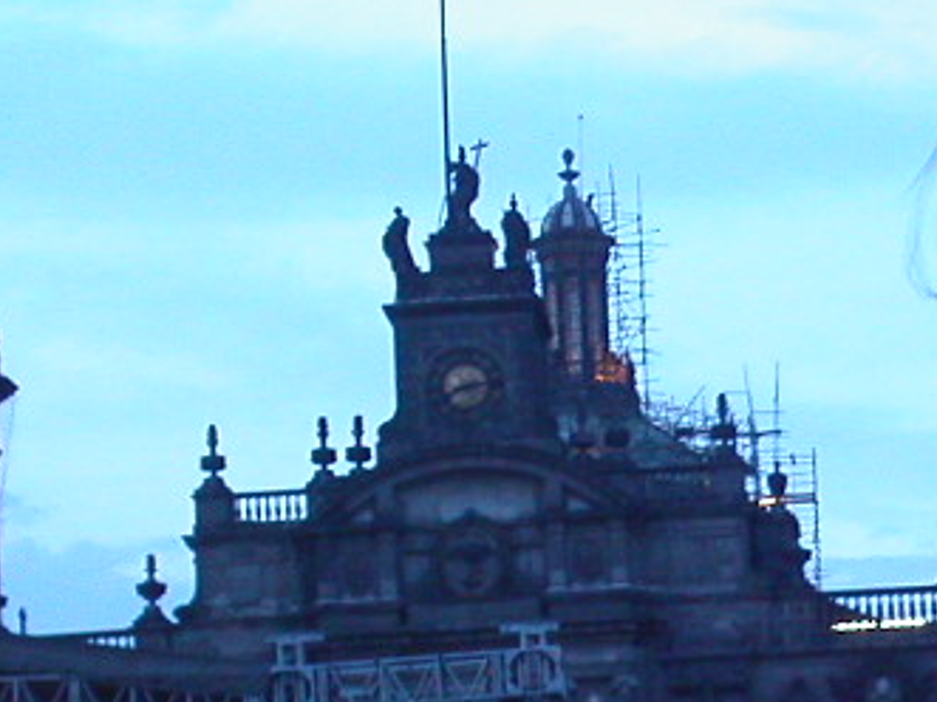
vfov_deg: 10.0
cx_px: 895
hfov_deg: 13.3
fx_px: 3978
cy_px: 643
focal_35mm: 147
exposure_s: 1/30
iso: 195
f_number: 2.8
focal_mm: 7.8
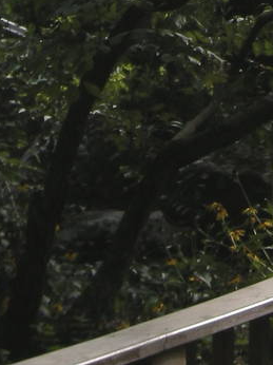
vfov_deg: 11.4
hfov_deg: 8.9
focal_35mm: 162
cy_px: -275
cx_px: 442
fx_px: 1706
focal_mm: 5.7
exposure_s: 1/440
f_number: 2.8
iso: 50
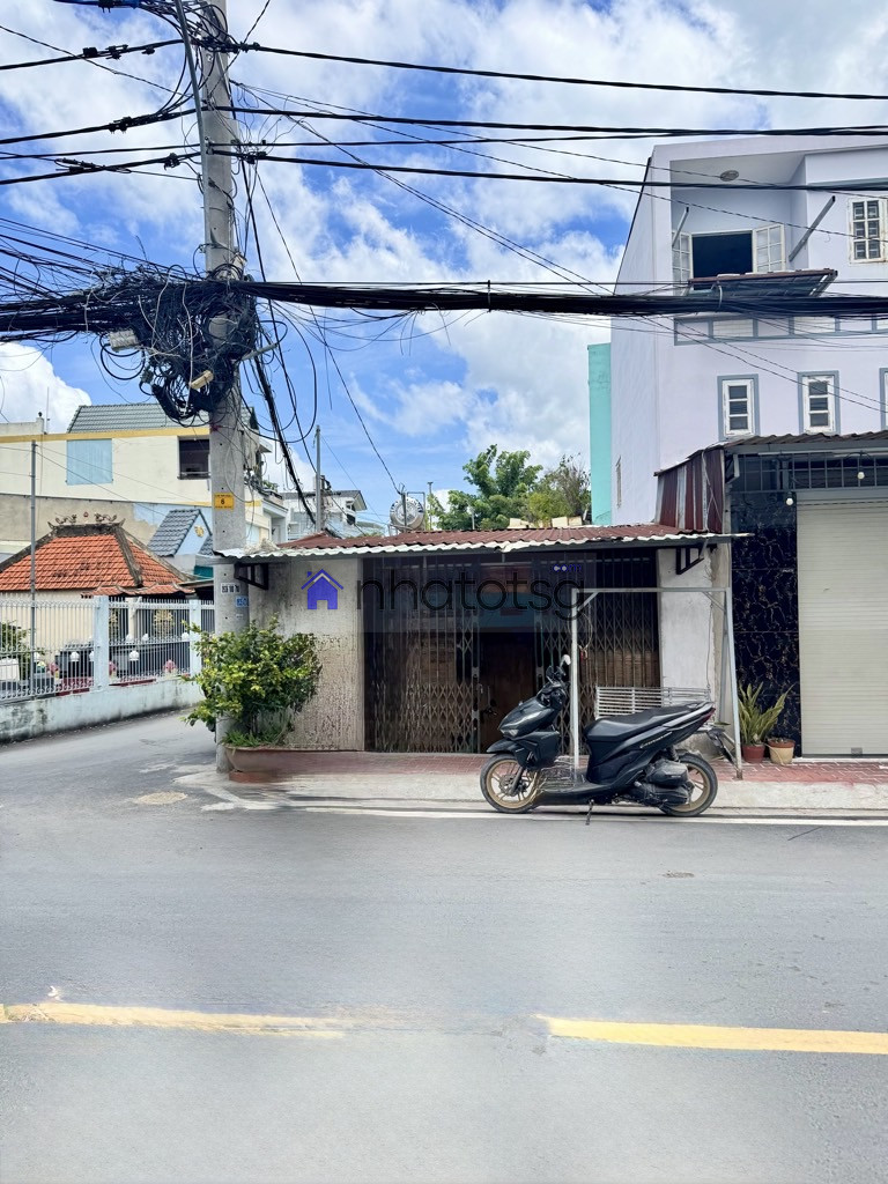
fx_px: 821
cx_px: 444
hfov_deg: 56.8
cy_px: 592
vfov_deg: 71.6
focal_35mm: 24
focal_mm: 6.76
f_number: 1.78
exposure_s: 1/5348
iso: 80
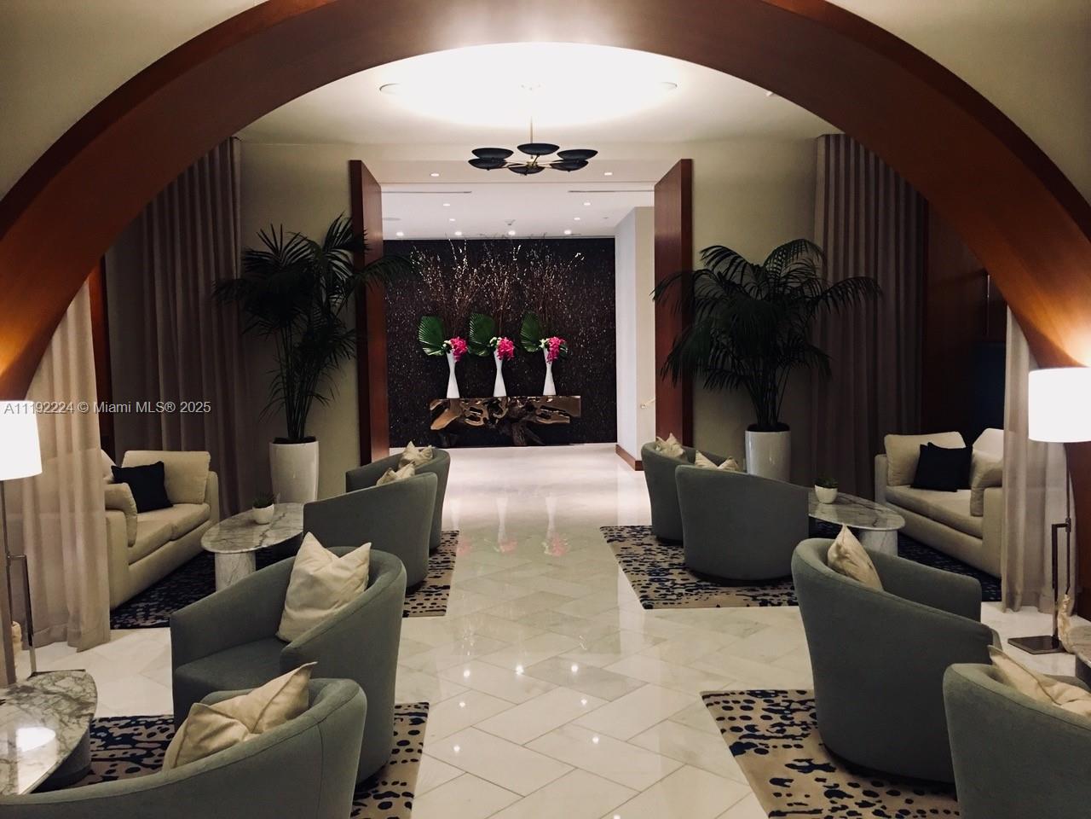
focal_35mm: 29
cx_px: 546
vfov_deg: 48.2
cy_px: 410
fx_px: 914
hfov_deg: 61.7
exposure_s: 1/10
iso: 100
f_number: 2.2
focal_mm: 4.15
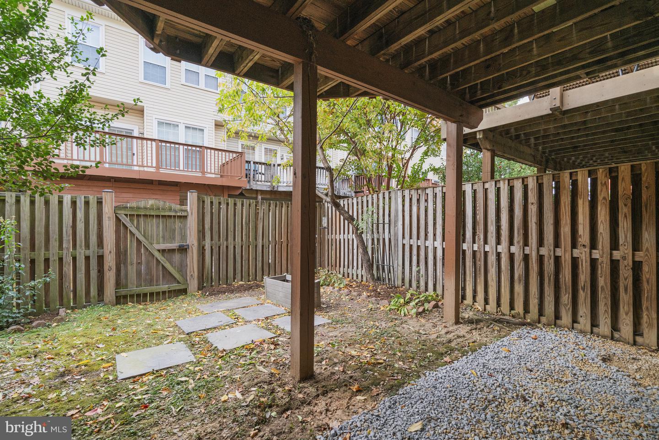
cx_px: 330
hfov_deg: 96.7
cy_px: 220
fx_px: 293
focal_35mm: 16
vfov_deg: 73.8
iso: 1250
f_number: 8
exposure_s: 1/200
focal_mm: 16
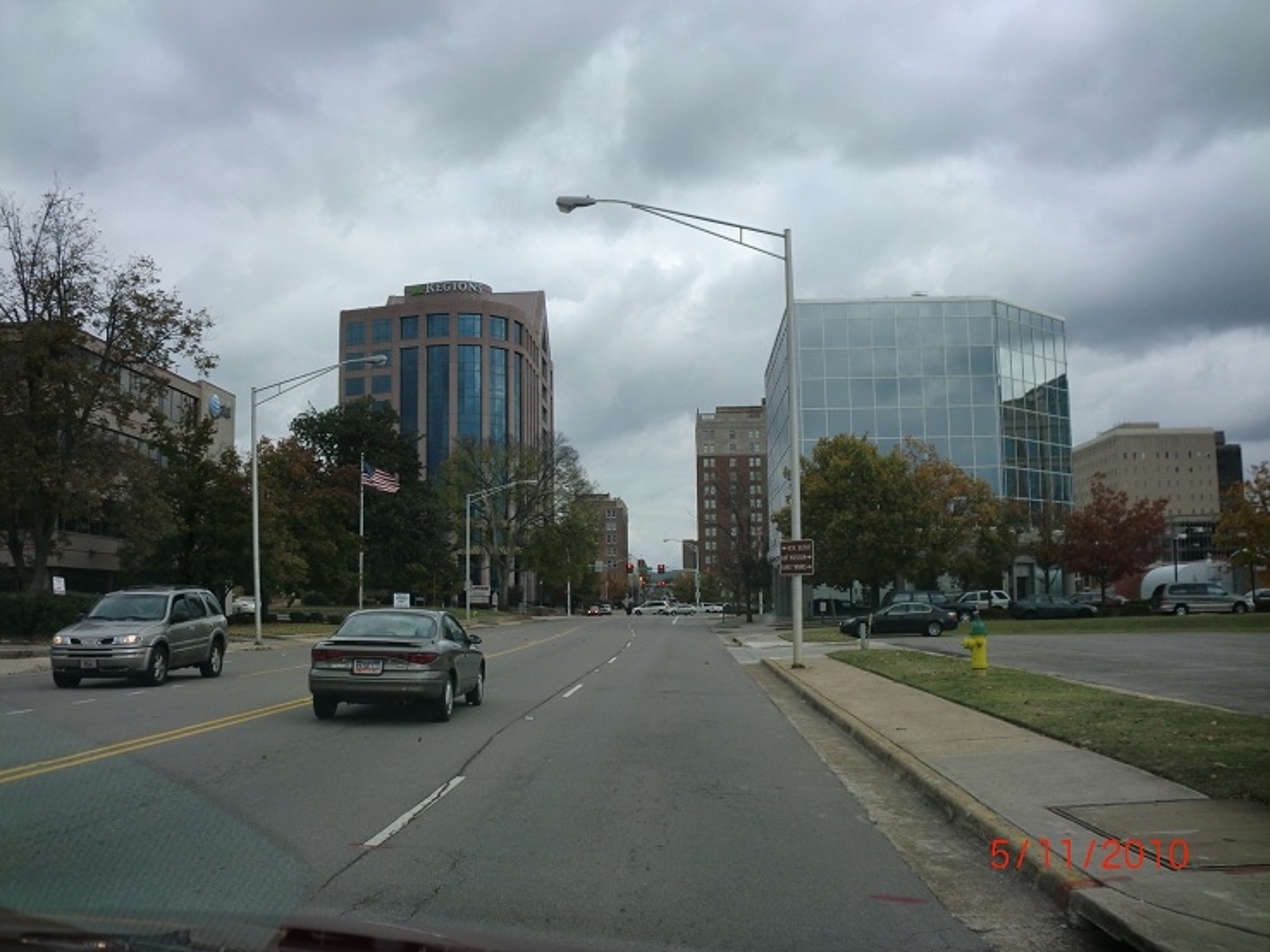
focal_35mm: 35
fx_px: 1284
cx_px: 635
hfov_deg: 52.6
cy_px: 476
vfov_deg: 40.7
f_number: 3.1
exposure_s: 1/800
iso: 64
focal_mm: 6.3
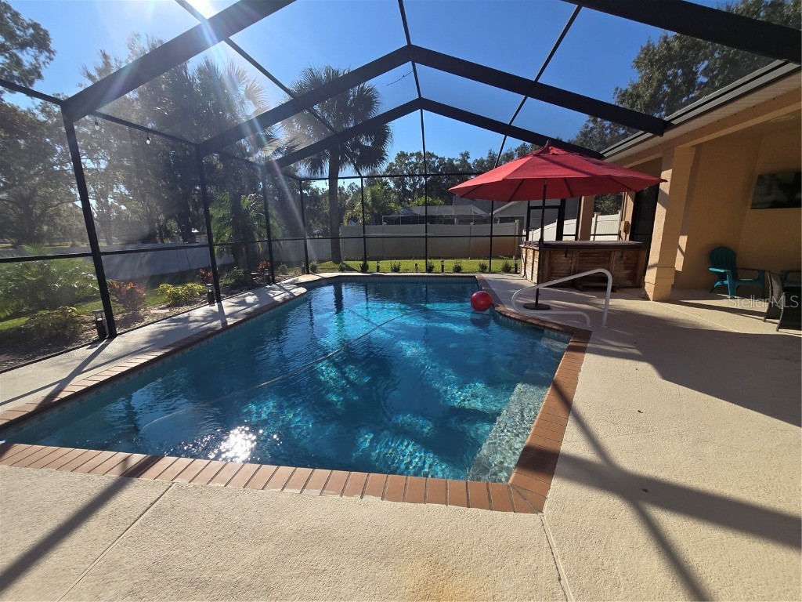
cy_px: 301
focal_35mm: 13
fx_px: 301
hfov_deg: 106.2
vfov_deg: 89.9
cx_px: 401
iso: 50
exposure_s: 1/2071
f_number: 2.2
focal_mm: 2.2
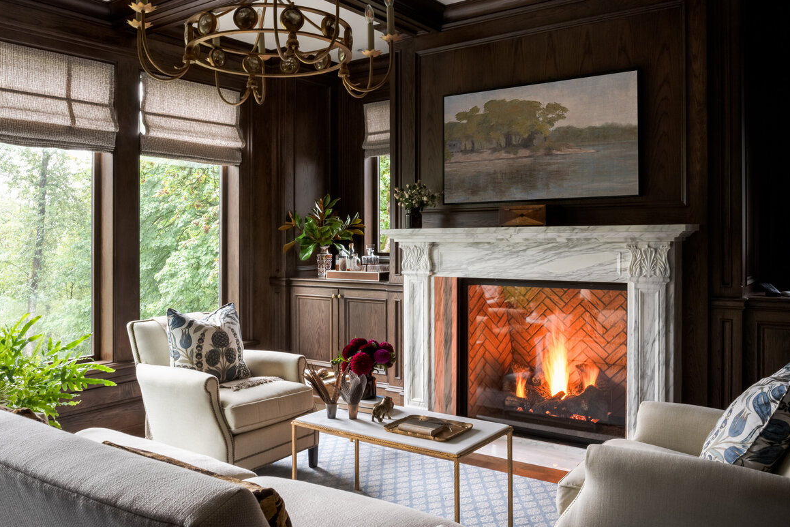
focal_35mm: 30
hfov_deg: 61.9
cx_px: 401
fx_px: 658
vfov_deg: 43.6
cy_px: 265
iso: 125
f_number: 20
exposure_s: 1/1.25
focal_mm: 29
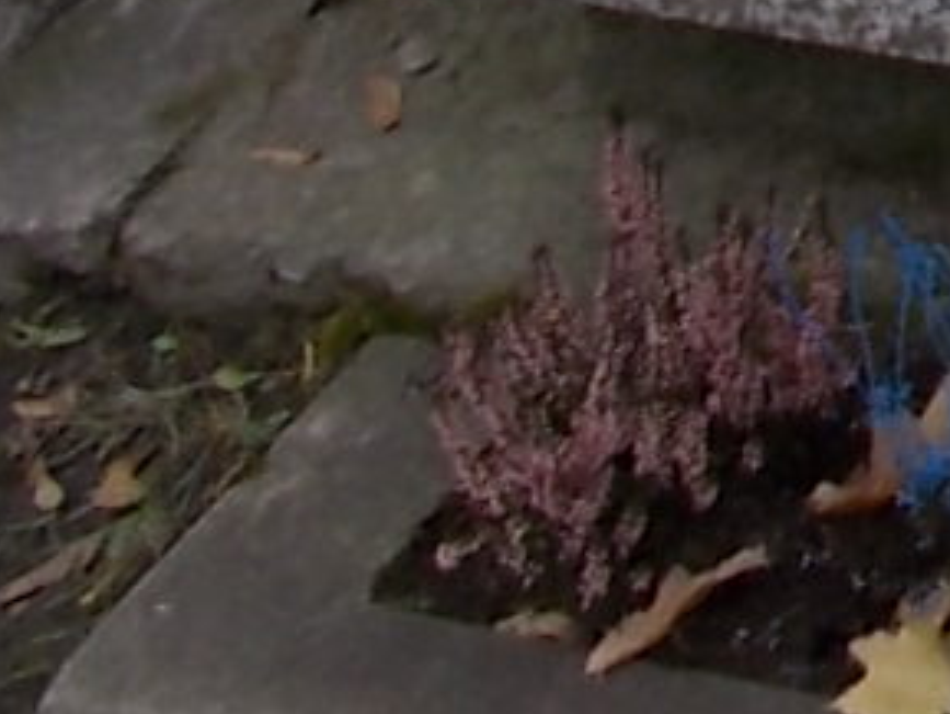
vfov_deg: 8.9
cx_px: 1926
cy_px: -1231
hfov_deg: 12.1
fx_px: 3954
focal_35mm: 144
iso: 80
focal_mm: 4.6
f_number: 3.2
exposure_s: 1/60
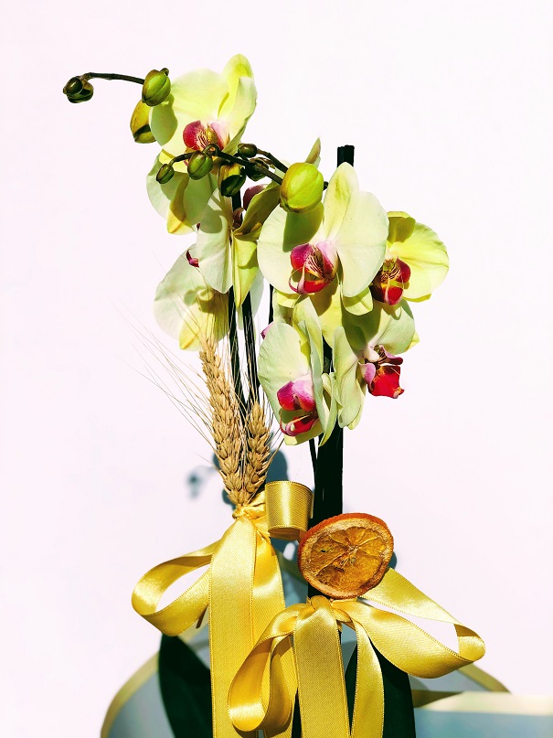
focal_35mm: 57
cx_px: 276
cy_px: 369
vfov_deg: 33.8
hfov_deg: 25.7
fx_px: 1214
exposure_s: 1/3472
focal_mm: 6.6
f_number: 2.8
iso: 20
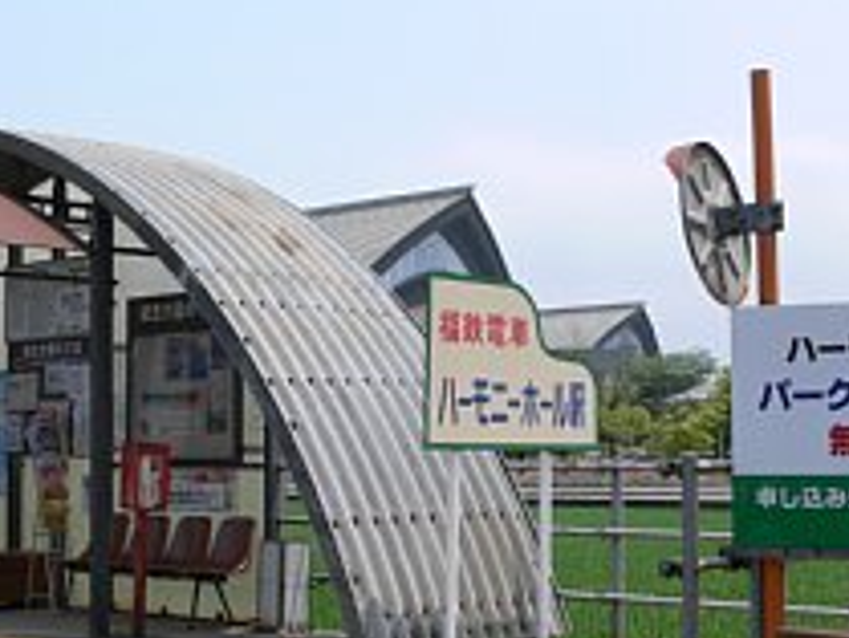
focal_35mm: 67
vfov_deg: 21.9
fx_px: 1644
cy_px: 362
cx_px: 244
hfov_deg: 28.6
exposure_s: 1/400
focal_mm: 7.4
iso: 80
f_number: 5.6
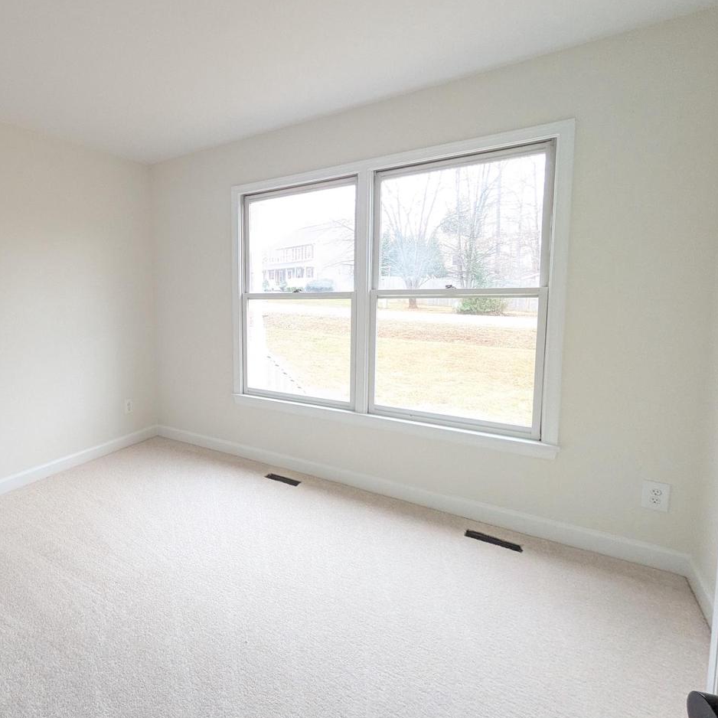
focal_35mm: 19
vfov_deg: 77.6
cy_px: 333
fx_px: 446
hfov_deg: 73.1
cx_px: 194
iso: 258
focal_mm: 1.83
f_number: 2.2
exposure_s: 1/120
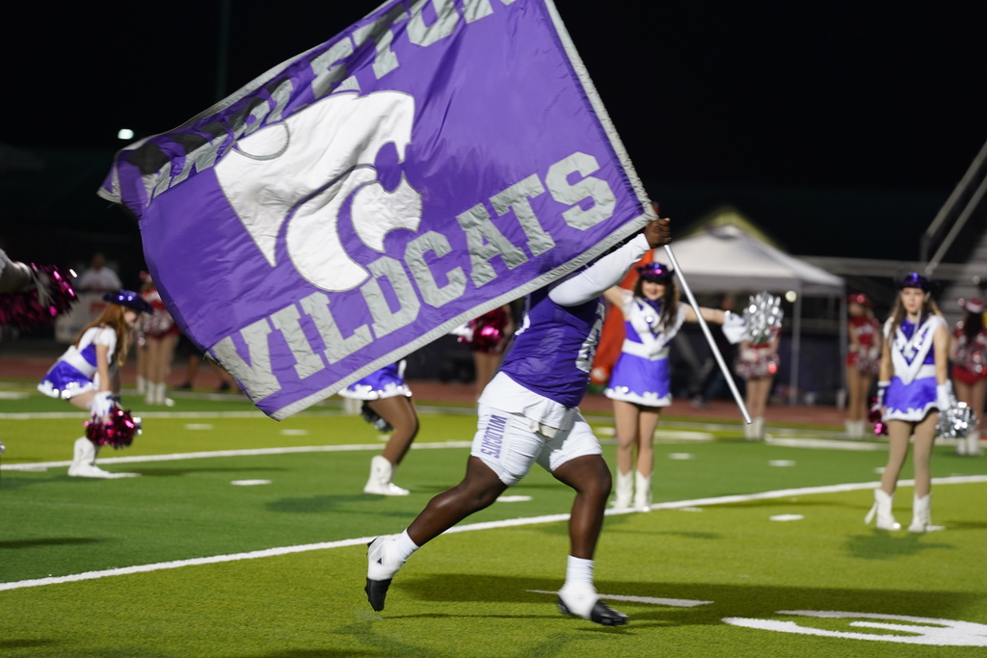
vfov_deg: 6.9
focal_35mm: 200
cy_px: 329
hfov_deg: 10.3
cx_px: 494
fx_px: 5484
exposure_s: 1/250
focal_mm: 200
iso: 1250
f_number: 4
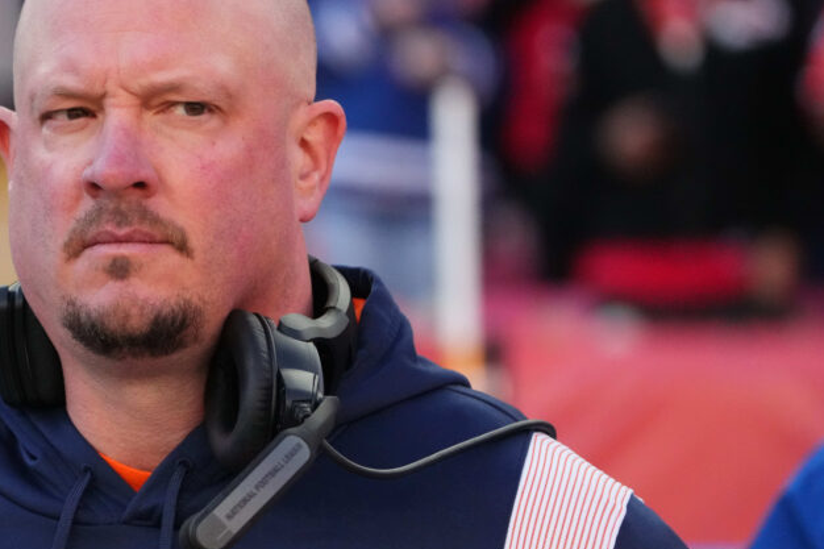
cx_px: 216
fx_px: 9244
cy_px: 284
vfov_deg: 3.4
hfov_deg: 5.1
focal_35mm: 404
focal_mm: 234
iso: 6400
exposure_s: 1/4000
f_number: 5.6
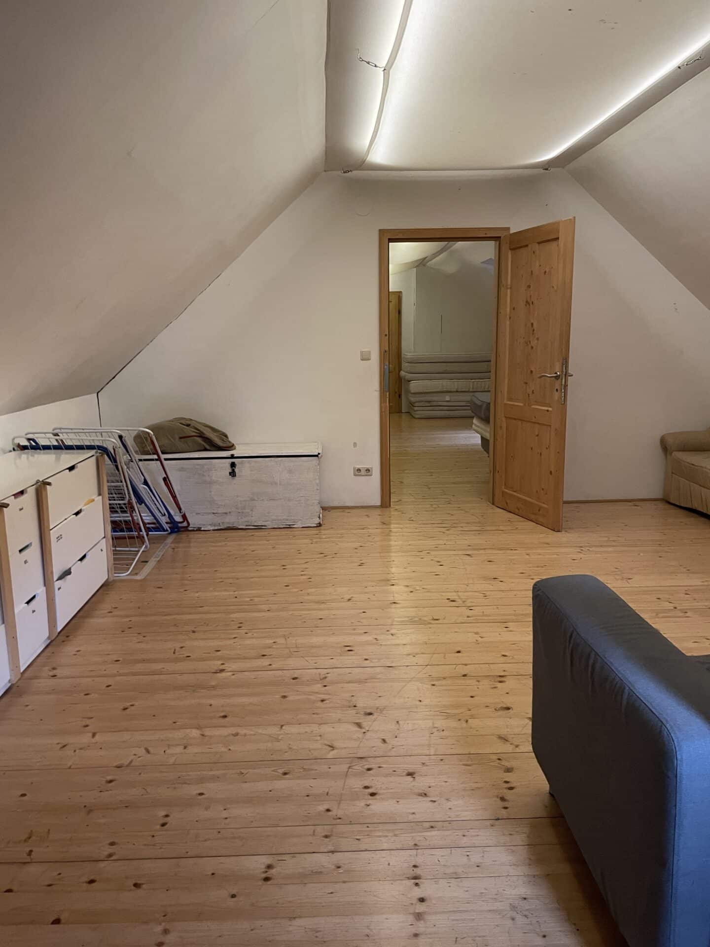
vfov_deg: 67.3
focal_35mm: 26
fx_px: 711
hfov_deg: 53.1
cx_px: 355
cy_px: 474
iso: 400
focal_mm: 4.2
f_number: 1.6
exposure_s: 1/50
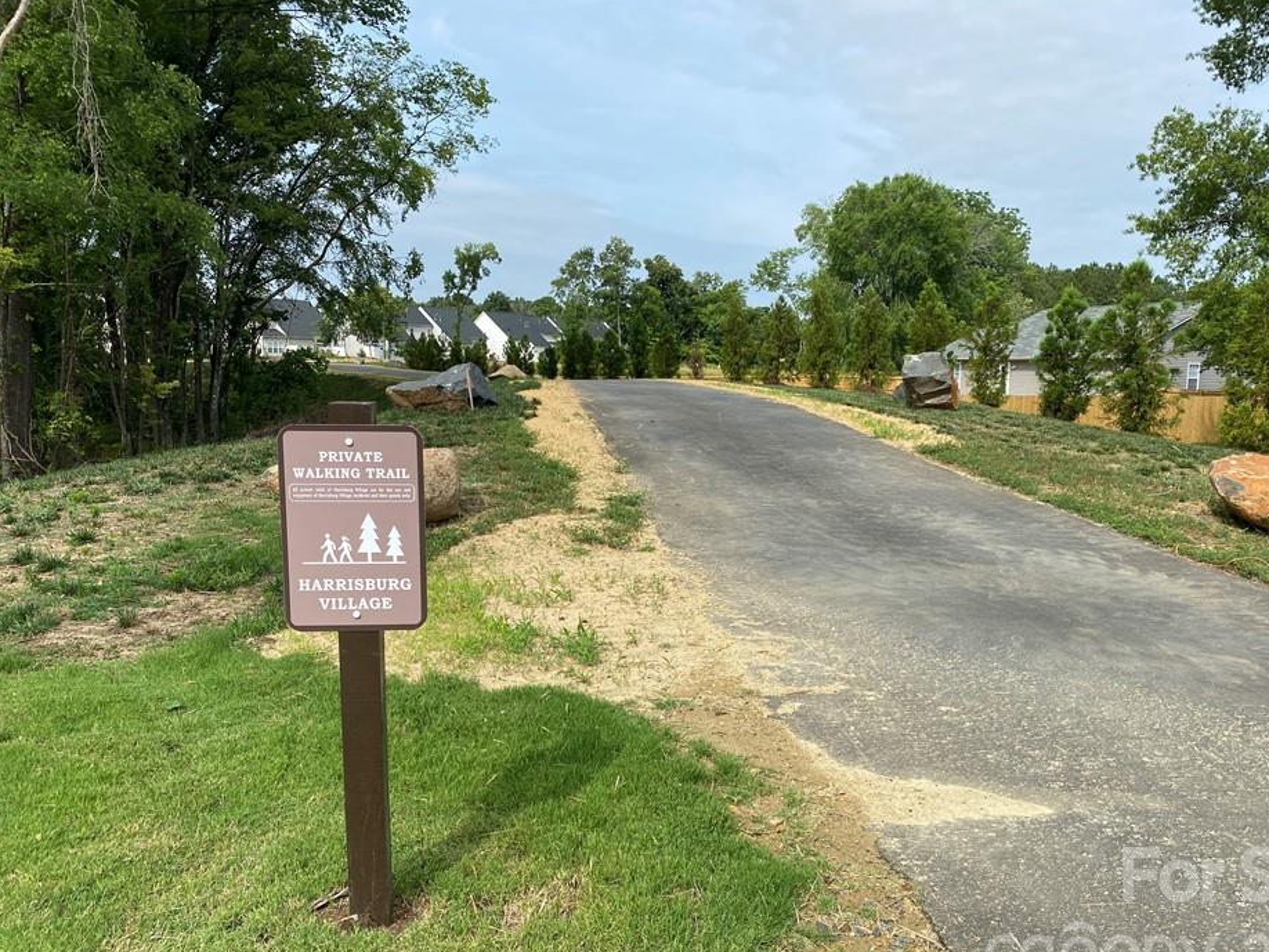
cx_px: 693
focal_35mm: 29
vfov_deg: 48.2
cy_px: 517
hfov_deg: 61.5
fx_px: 1063
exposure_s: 1/2315
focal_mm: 4.25
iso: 32
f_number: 1.8
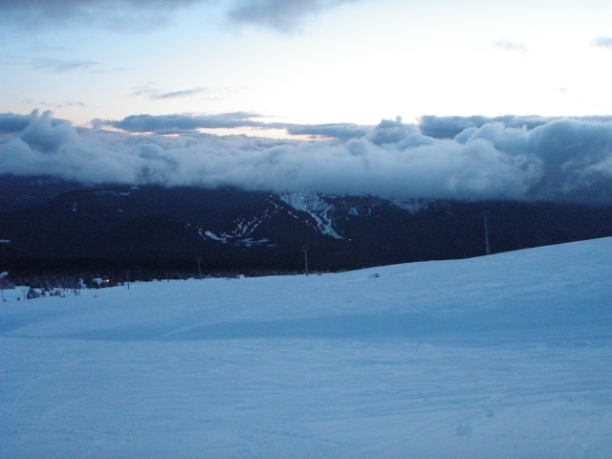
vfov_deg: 37.7
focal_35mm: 38
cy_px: 230
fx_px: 672
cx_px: 306
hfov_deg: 49.0
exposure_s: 1/125
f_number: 3.5
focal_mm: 6.7
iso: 800
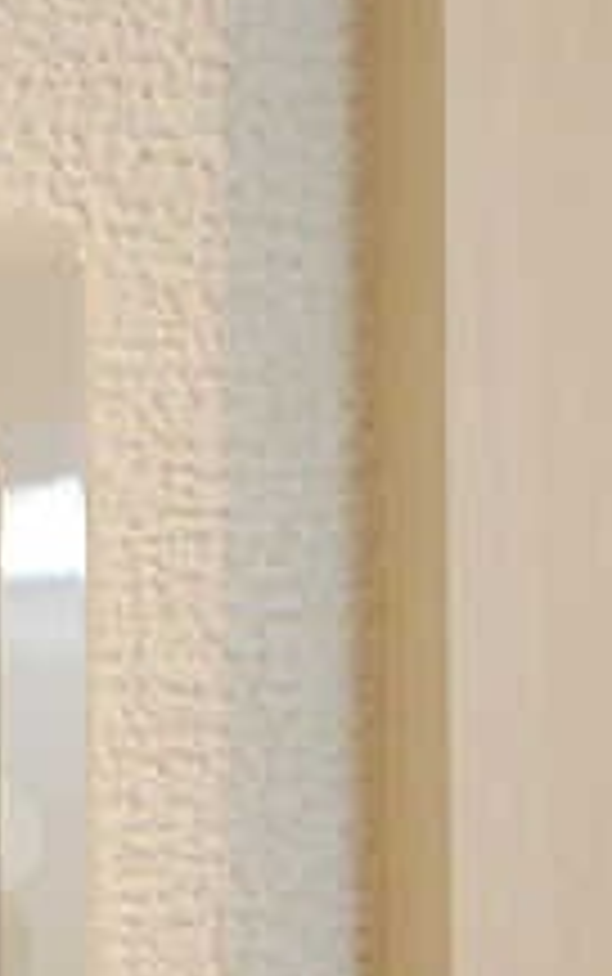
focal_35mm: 72
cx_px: -634
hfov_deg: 14.7
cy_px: 841
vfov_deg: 27.7
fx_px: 1918
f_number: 5.6
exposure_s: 1/25
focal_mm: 16
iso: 1600
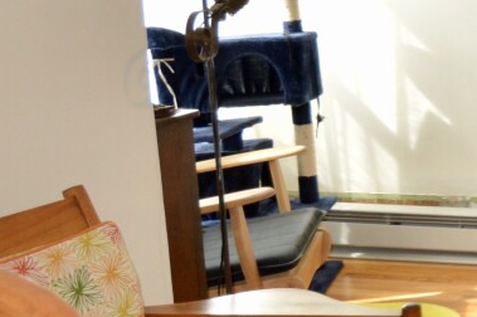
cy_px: 68
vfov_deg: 16.7
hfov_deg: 18.2
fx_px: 1072
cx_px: 921
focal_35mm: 81
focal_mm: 10
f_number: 4
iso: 400
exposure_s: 1/60
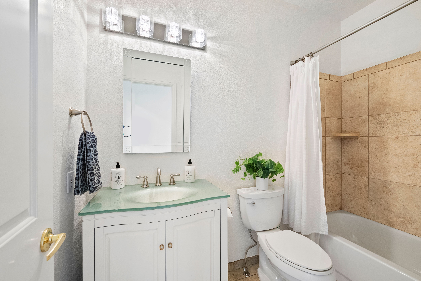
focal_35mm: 15
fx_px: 176
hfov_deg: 100.4
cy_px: 140
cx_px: 210
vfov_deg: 77.4
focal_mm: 15
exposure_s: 1/5
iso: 640
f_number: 8
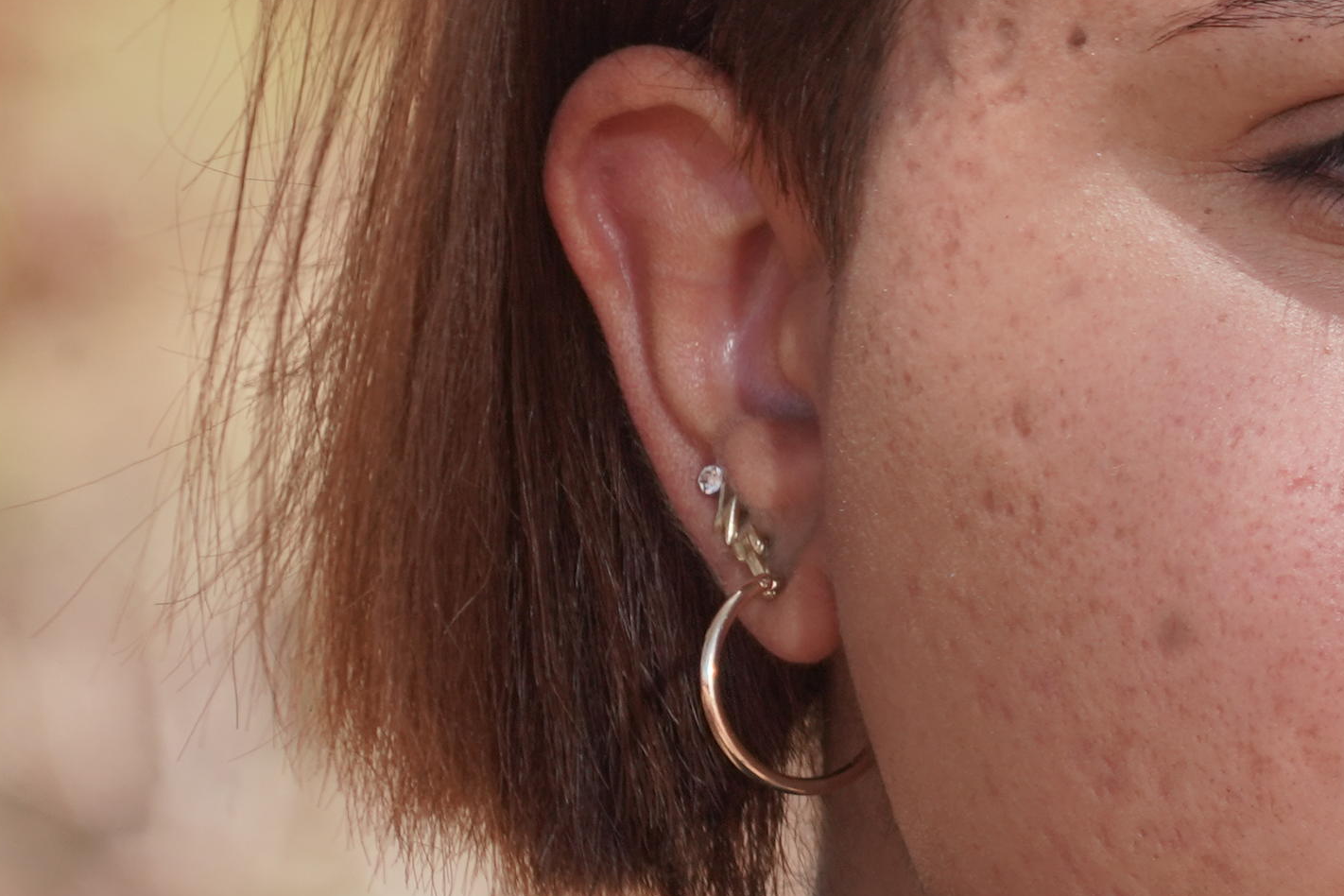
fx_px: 23369
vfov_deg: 2.2
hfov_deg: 3.3
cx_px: 2214
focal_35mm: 626
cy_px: 639
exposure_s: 1/250
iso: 250
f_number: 9
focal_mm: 178
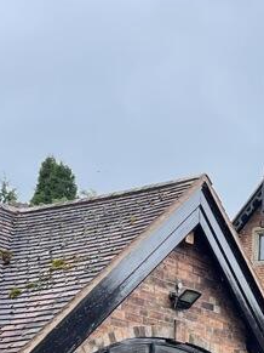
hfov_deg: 15.2
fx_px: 896
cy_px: 434
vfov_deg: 20.7
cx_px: 421
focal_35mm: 88
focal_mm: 5.1
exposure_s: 1/696
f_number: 1.6
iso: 32
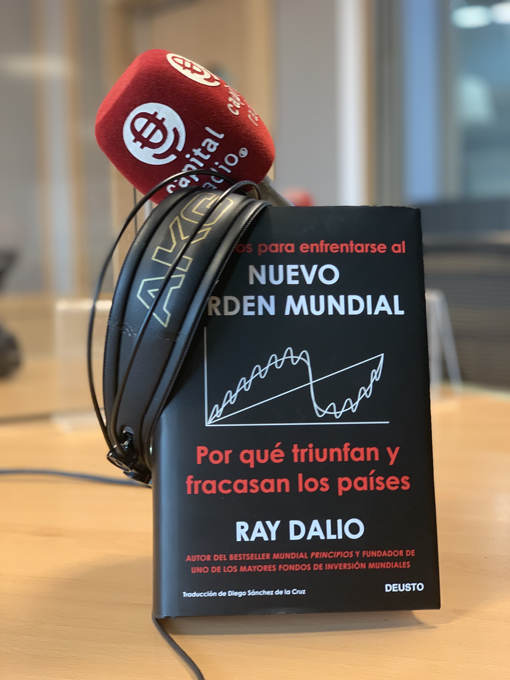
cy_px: 340
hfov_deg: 28.0
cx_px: 255
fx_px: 1021
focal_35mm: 52
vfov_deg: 36.8
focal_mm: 6
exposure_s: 1/50
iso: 125
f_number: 2.4
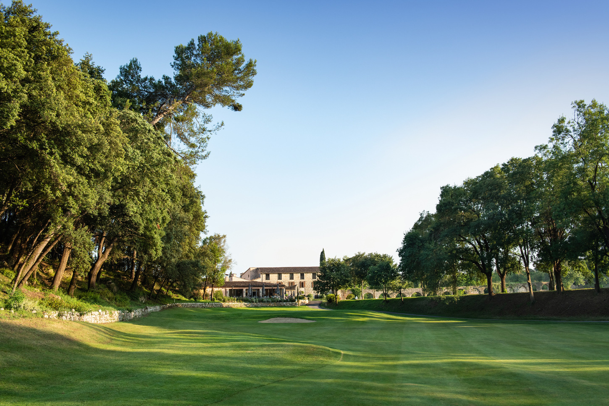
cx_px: 304
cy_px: 203
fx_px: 575
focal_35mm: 34
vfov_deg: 38.9
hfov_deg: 55.8
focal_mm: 34
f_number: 9
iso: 320
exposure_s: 1/250
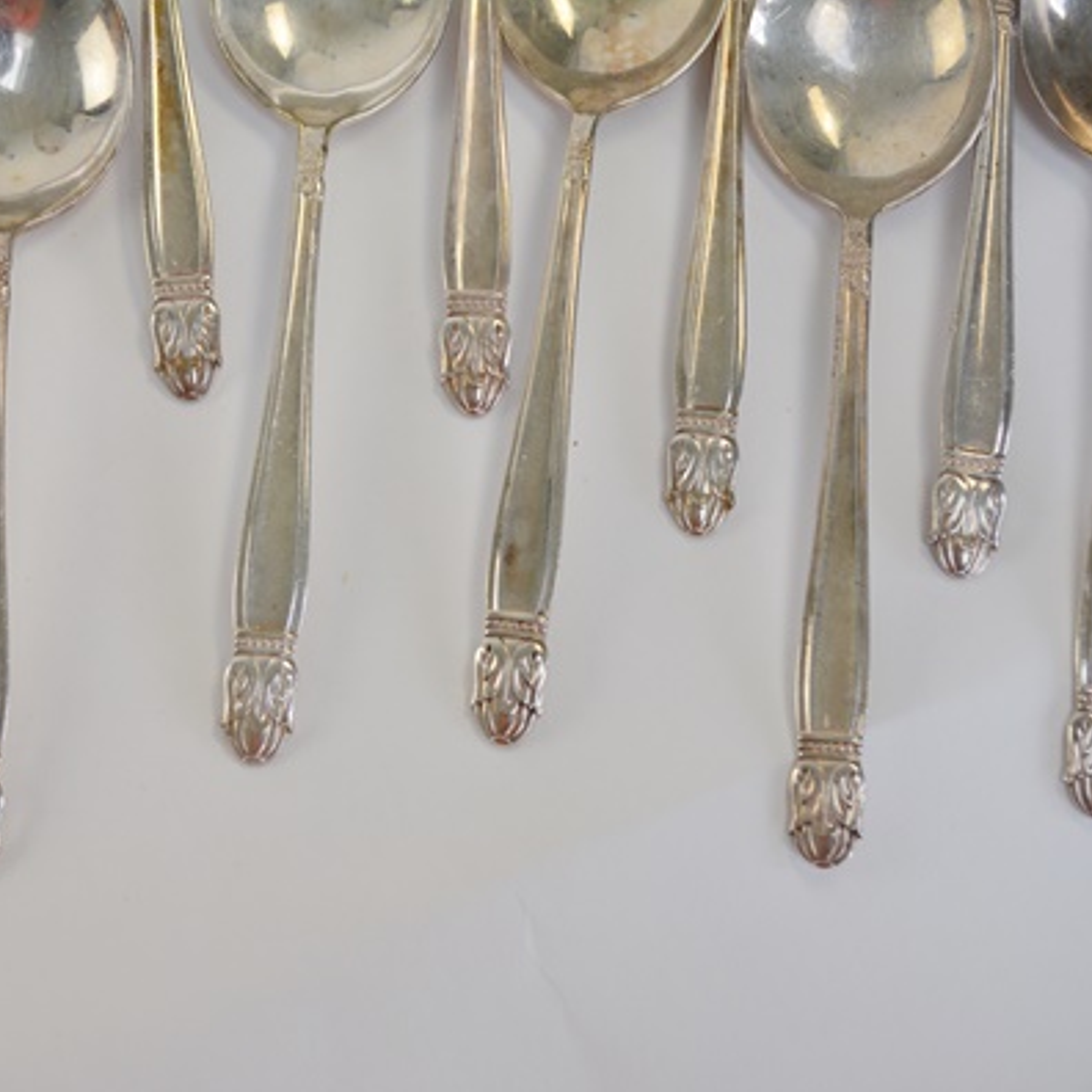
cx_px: 331
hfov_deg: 25.3
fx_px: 2414
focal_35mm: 68
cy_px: 549
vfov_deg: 25.5
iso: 200
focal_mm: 35
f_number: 6.3
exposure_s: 1/160
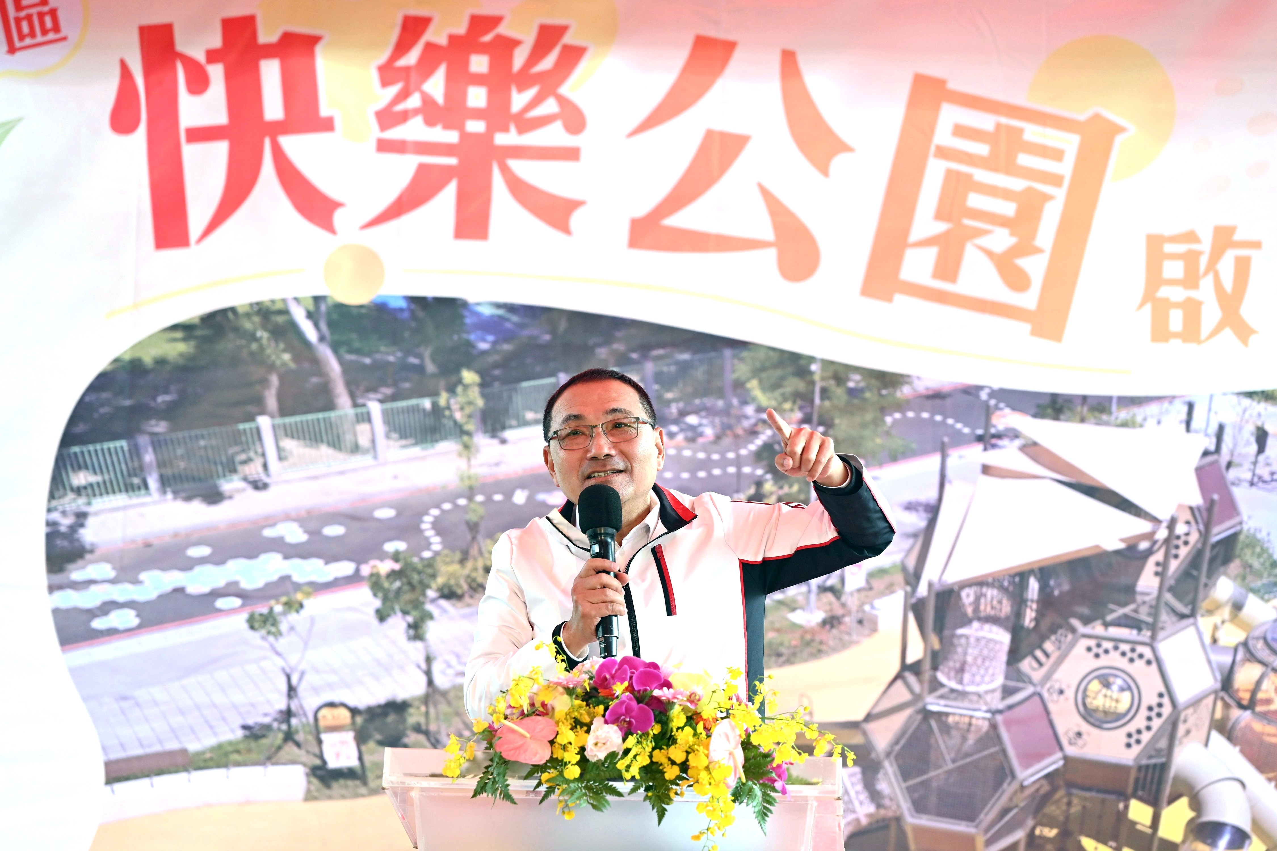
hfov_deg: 17.1
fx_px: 4256
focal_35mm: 120
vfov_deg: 11.4
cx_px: 638
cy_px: 426
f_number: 4
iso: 360
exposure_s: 1/400
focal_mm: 120
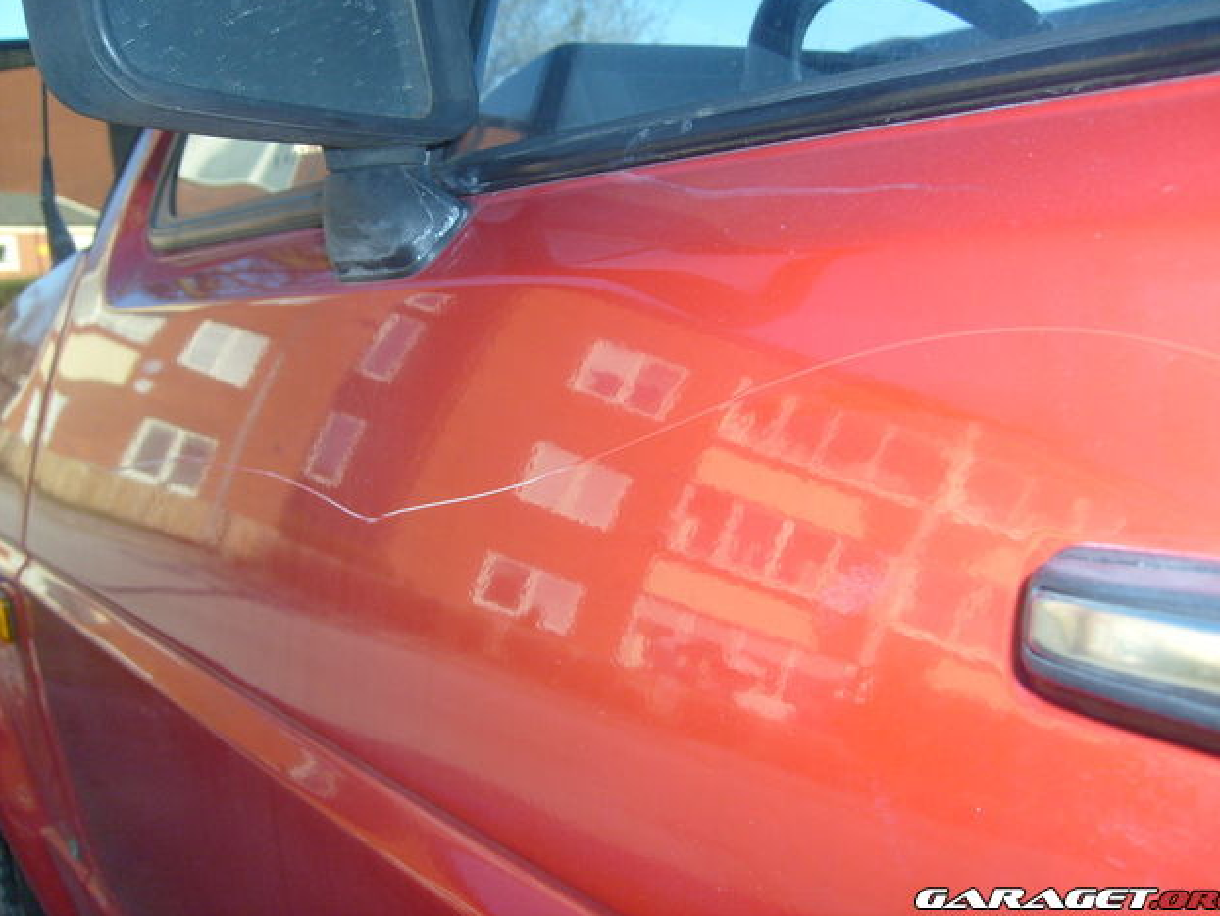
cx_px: 624
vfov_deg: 39.7
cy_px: 447
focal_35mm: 36
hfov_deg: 51.3
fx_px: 1269
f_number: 2.8
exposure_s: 1/500
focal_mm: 5.8
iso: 100
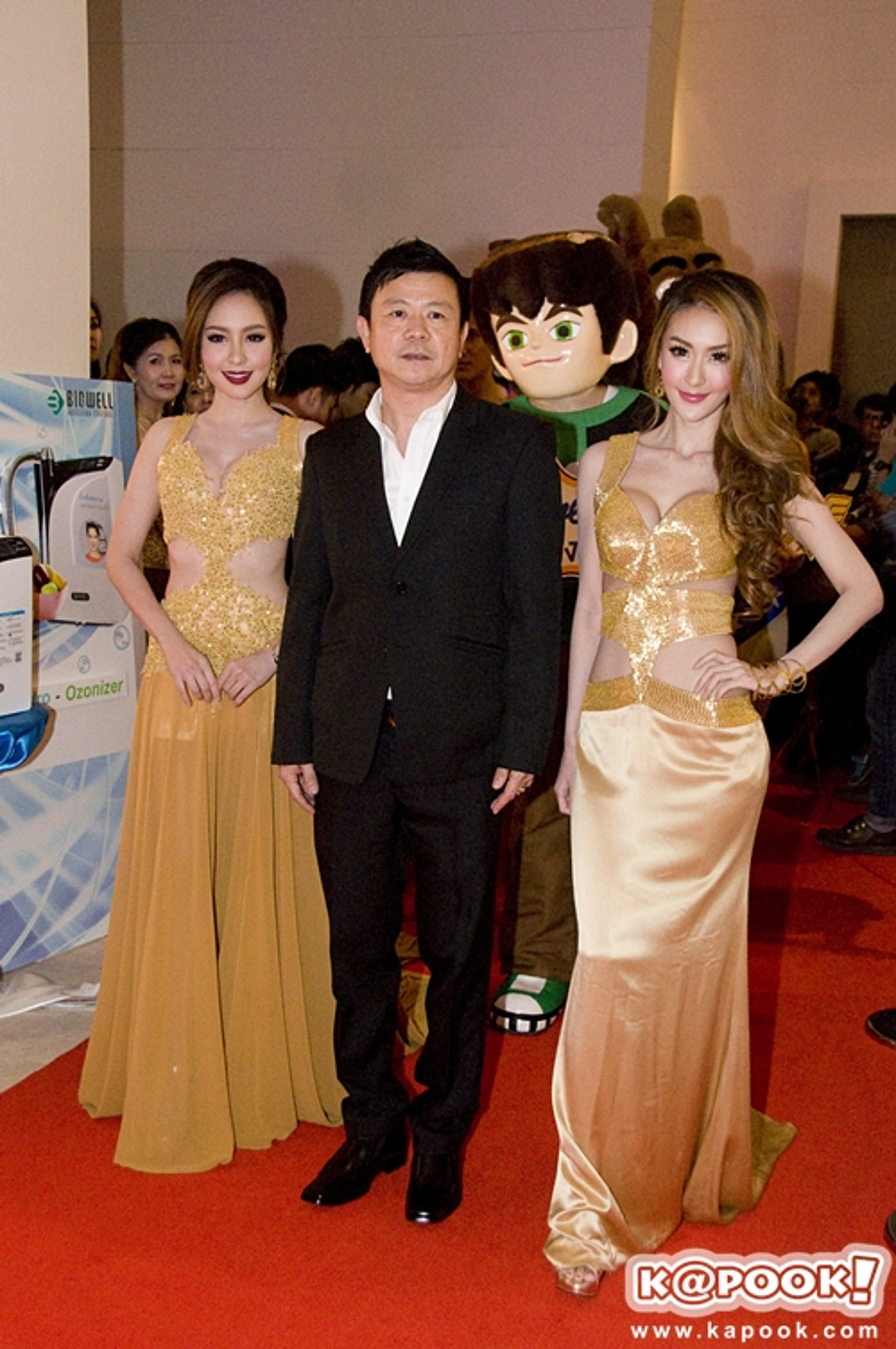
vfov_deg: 45.0
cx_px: 448
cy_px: 674
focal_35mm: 44
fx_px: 1628
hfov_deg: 30.8
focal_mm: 29
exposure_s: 1/125
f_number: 5.6
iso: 1600
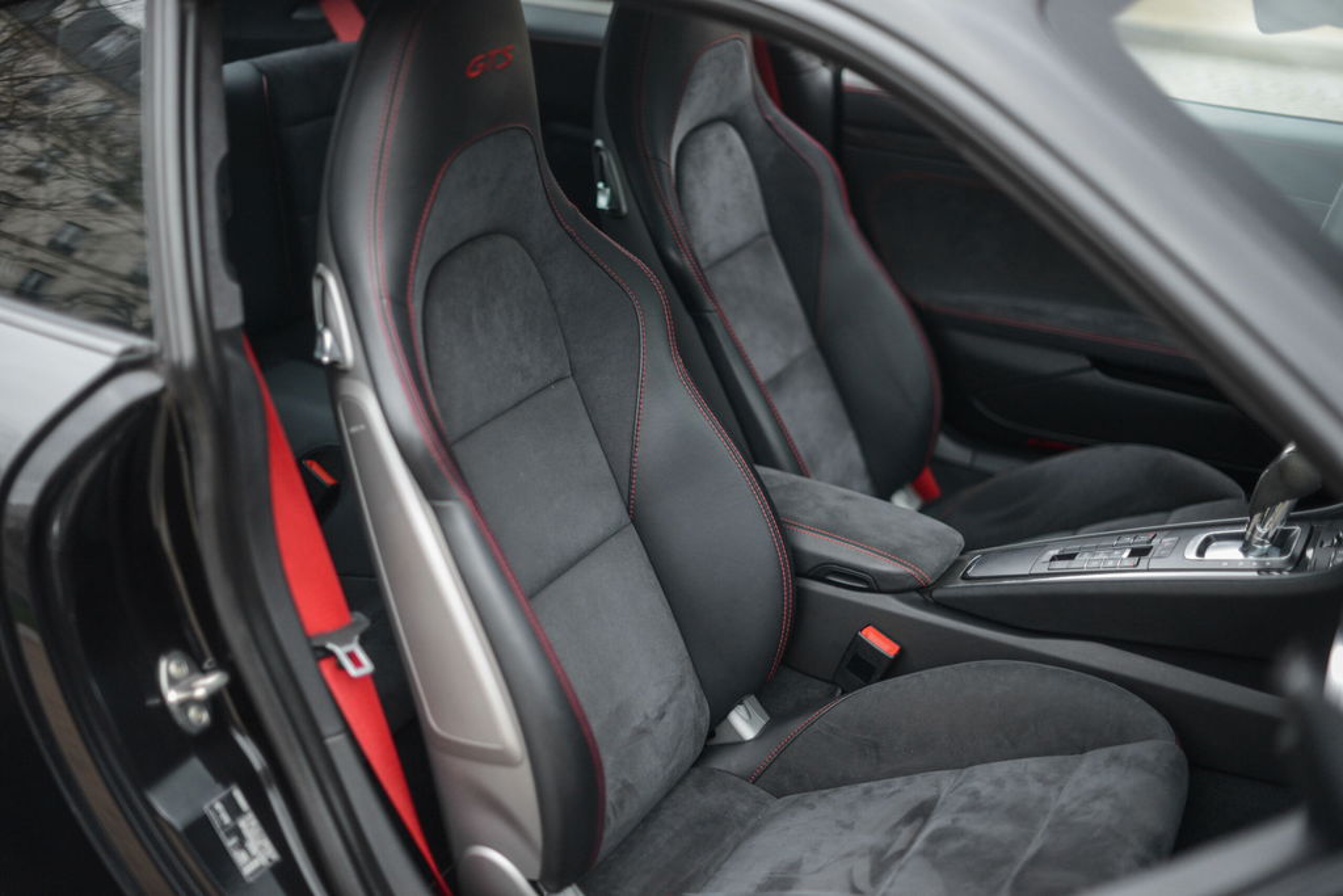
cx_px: 672
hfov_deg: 39.6
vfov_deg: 27.0
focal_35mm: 50
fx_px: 1865
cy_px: 448
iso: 640
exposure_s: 1/500
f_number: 1.4
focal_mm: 50
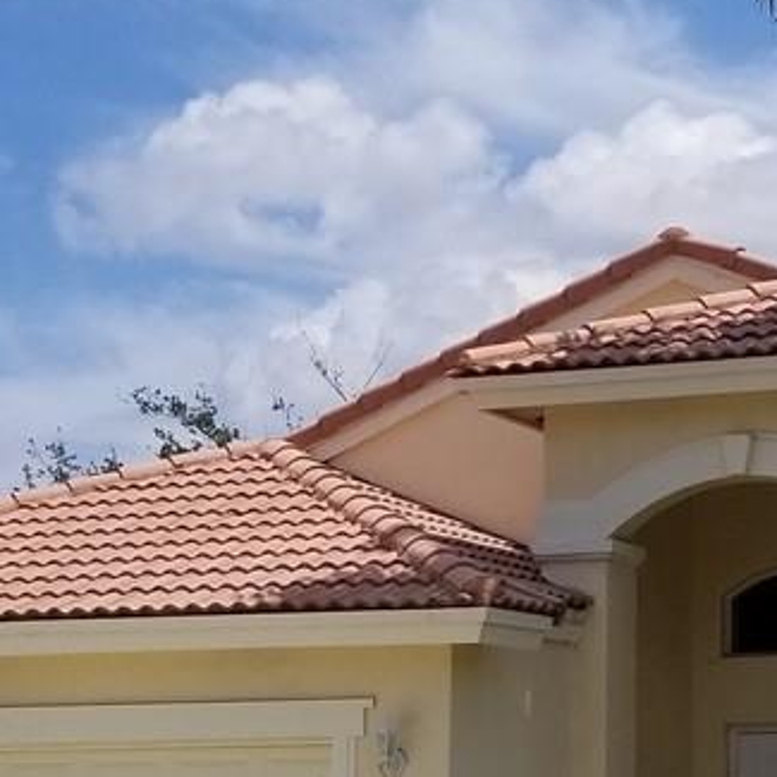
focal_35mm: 113
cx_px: 669
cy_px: 423
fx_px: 2870
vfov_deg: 15.4
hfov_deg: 15.3
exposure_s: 1/4880
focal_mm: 4.25
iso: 50
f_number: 1.7
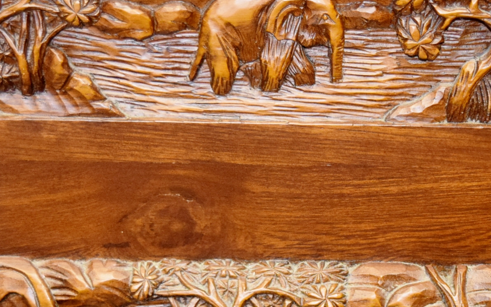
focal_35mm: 103
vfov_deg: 12.6
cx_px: 306
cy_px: 213
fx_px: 1382
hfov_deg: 20.1
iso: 2200
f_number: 4
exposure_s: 1/30
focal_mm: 27
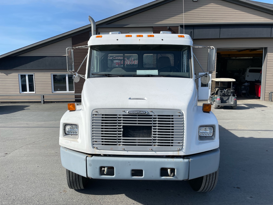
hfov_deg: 67.3
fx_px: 205
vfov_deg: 53.1
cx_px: 136
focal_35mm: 26
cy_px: 102
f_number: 1.6
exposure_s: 1/4132
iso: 32
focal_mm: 4.2
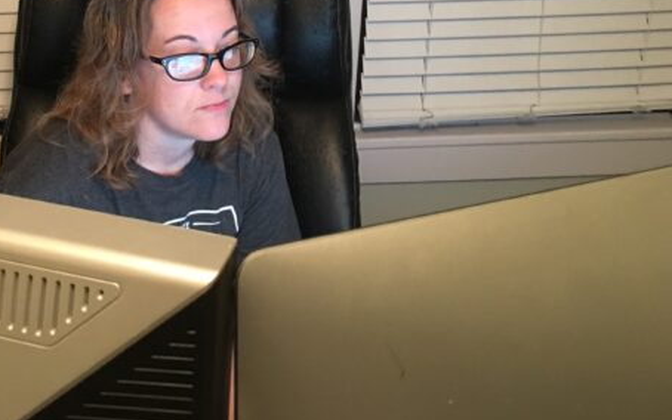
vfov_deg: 24.0
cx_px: 151
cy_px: 25
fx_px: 953
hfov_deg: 37.7
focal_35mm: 52
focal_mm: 4.15
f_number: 2.2
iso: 80
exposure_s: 1/10
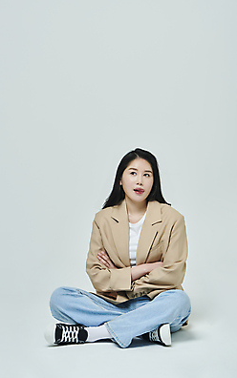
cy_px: 190
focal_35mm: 72
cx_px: 111
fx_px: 743
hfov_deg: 18.1
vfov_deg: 28.6
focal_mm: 70
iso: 100
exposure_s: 1/125
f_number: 11
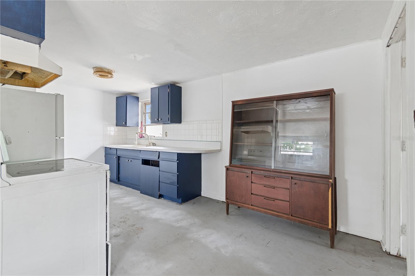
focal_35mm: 15
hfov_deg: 100.4
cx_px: 208
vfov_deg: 77.2
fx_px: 173
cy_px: 138
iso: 200
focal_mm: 10
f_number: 9
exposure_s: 1/2
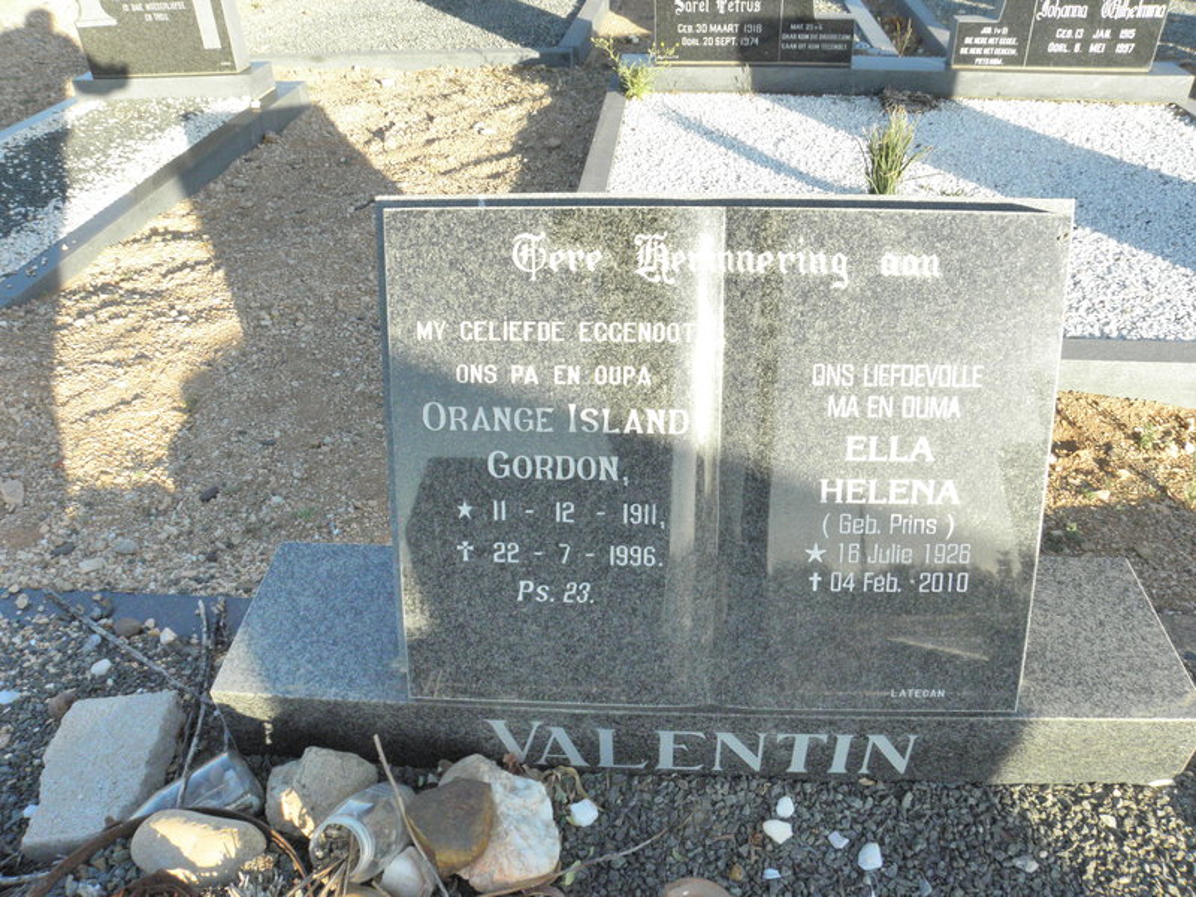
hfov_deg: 67.3
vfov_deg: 53.1
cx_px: 598
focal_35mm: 26
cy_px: 448
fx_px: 898
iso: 200
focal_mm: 4.6
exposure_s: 1/200
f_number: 6.3
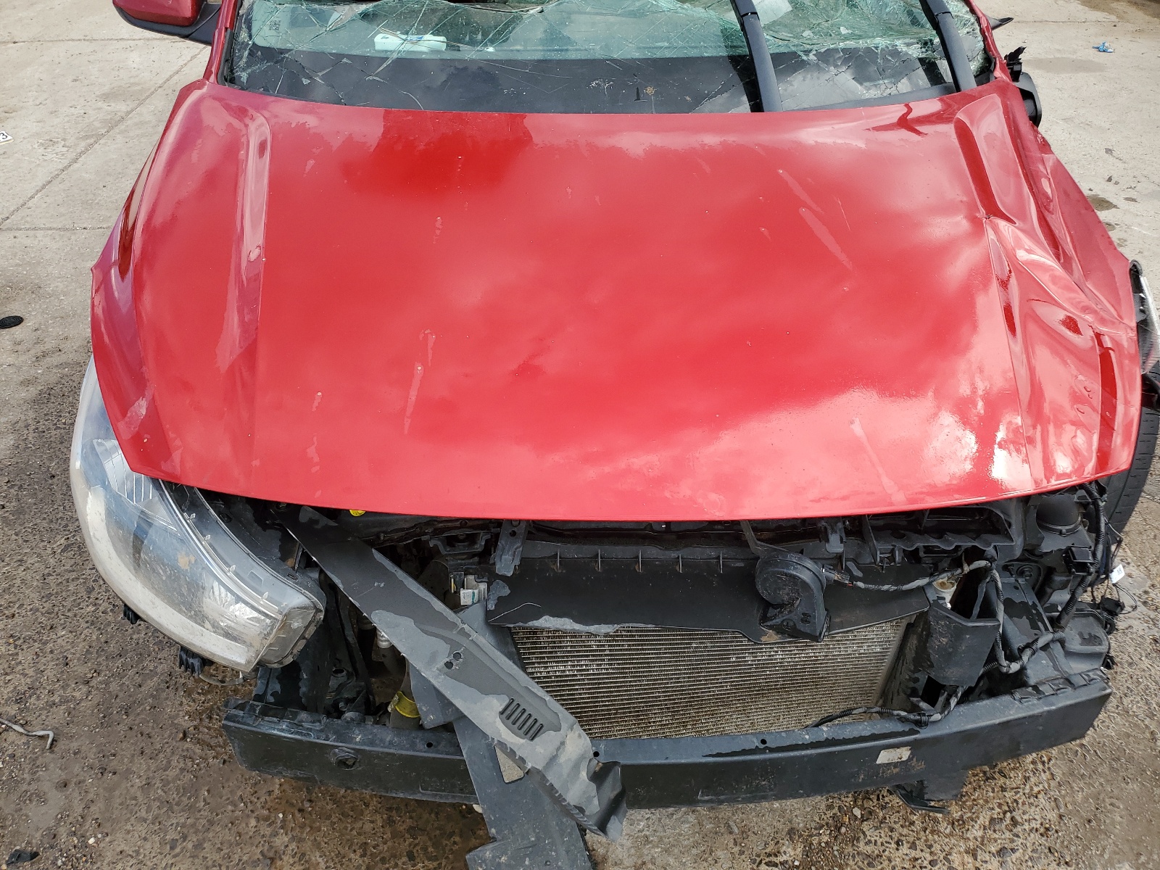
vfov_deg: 53.1
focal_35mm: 26
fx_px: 871
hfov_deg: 67.3
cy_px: 435
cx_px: 580
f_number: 1.5
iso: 50
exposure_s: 1/909
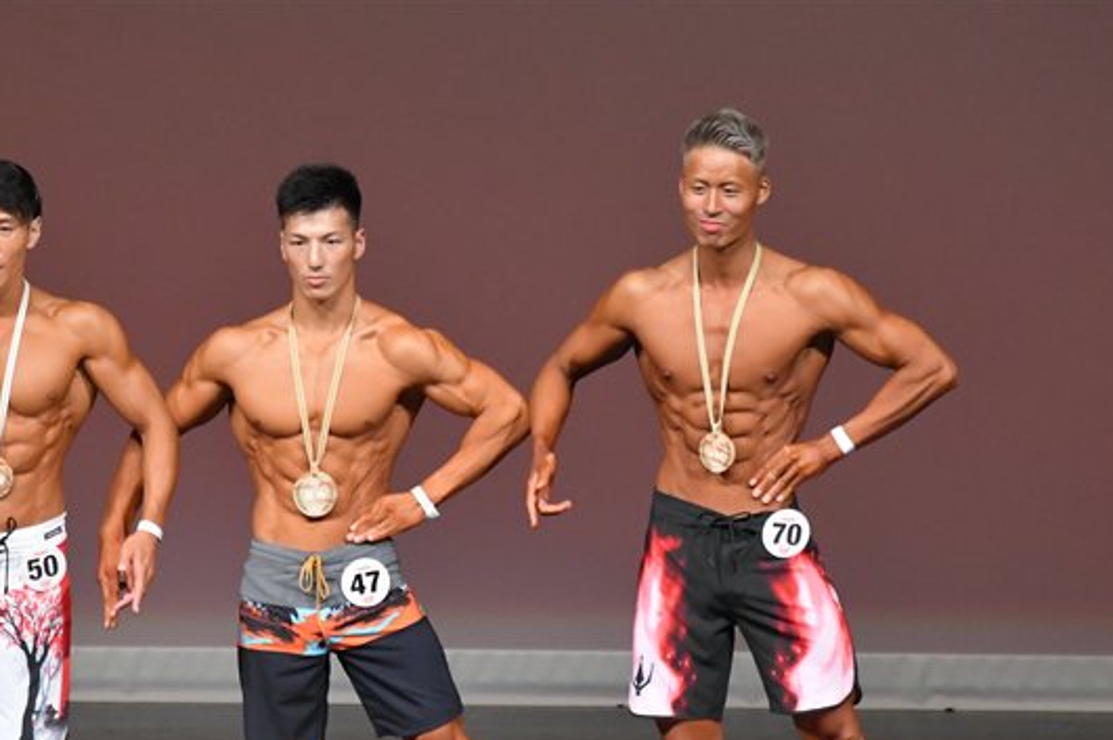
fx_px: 13529
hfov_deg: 4.7
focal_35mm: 438
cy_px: 539
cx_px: 372
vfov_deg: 3.1
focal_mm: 200
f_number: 5.6
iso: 4000
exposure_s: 1/400
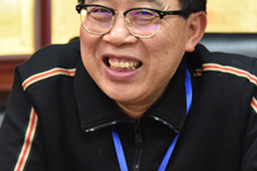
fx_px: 2086
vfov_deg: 4.7
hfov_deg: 7.1
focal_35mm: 292
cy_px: 57
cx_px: 141
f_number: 4
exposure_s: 1/30
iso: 1600
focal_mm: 120
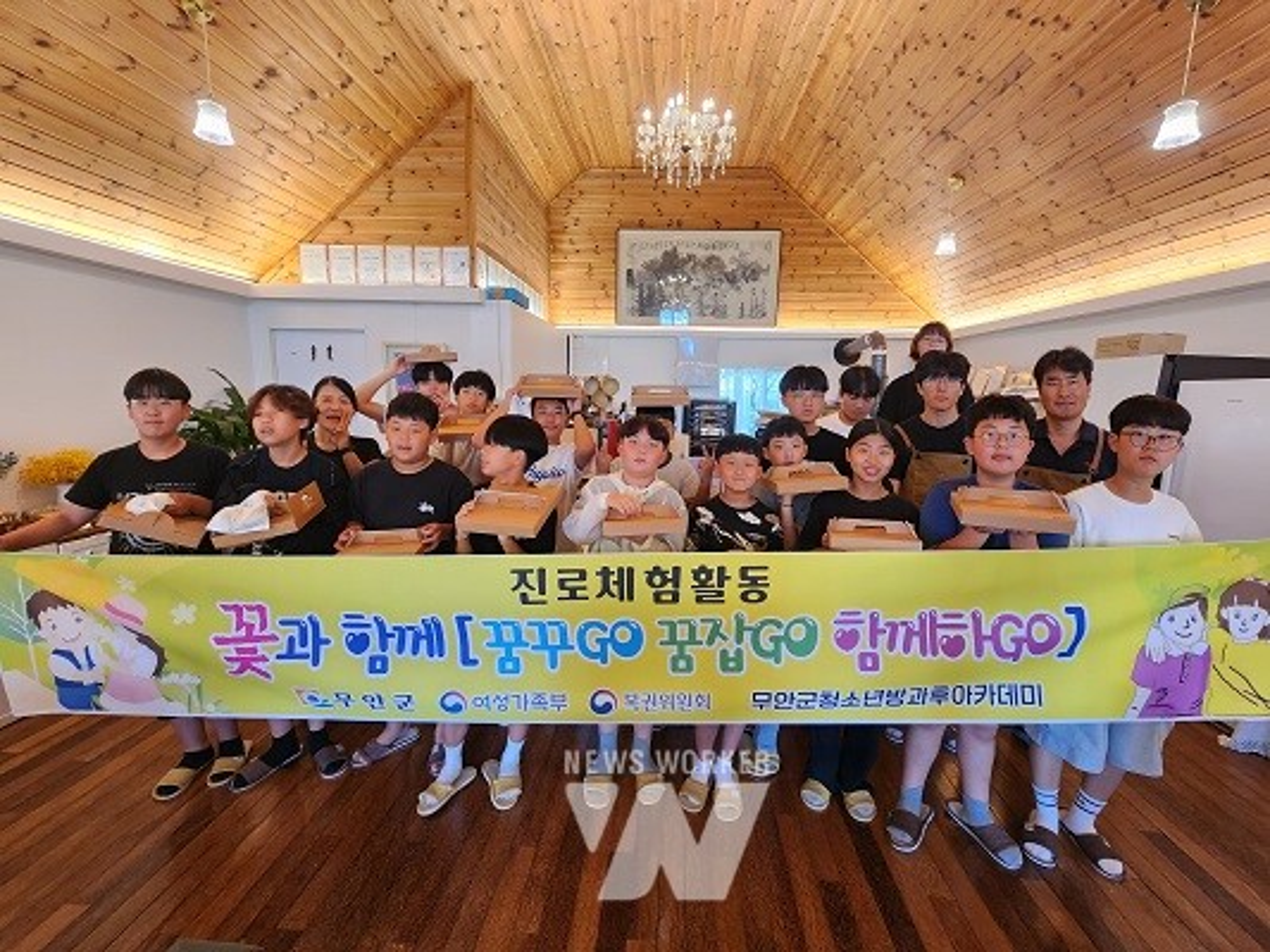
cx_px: 635
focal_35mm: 13
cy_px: 476
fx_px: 477
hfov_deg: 106.2
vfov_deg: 89.9
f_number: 2.2
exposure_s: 1/40
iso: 320
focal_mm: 2.2
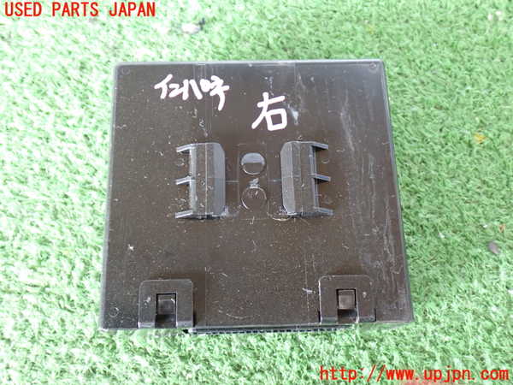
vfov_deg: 37.7
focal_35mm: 38
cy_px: 192
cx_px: 256
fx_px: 563
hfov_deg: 49.0
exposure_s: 1/30
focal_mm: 6.83
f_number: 2.7
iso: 800
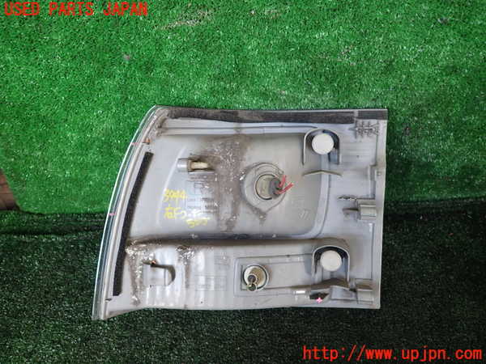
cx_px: 243
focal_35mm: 25
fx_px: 351
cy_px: 182
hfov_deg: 69.4
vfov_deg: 54.9
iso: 160
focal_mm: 4.5
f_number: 2
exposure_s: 1/60
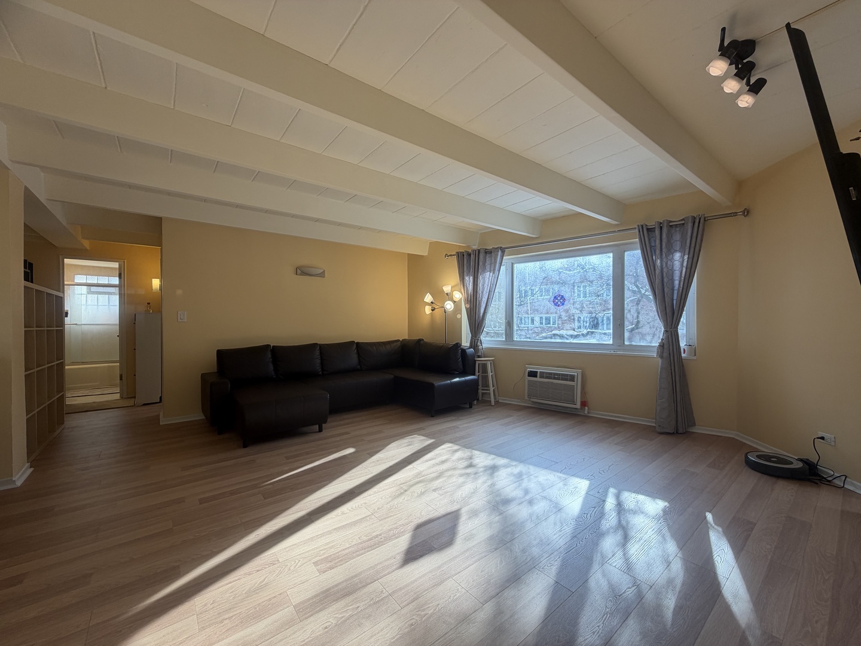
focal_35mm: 14
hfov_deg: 102.1
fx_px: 348
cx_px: 430
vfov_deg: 85.7
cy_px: 323
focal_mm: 2.22
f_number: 2.2
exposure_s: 1/120
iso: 40
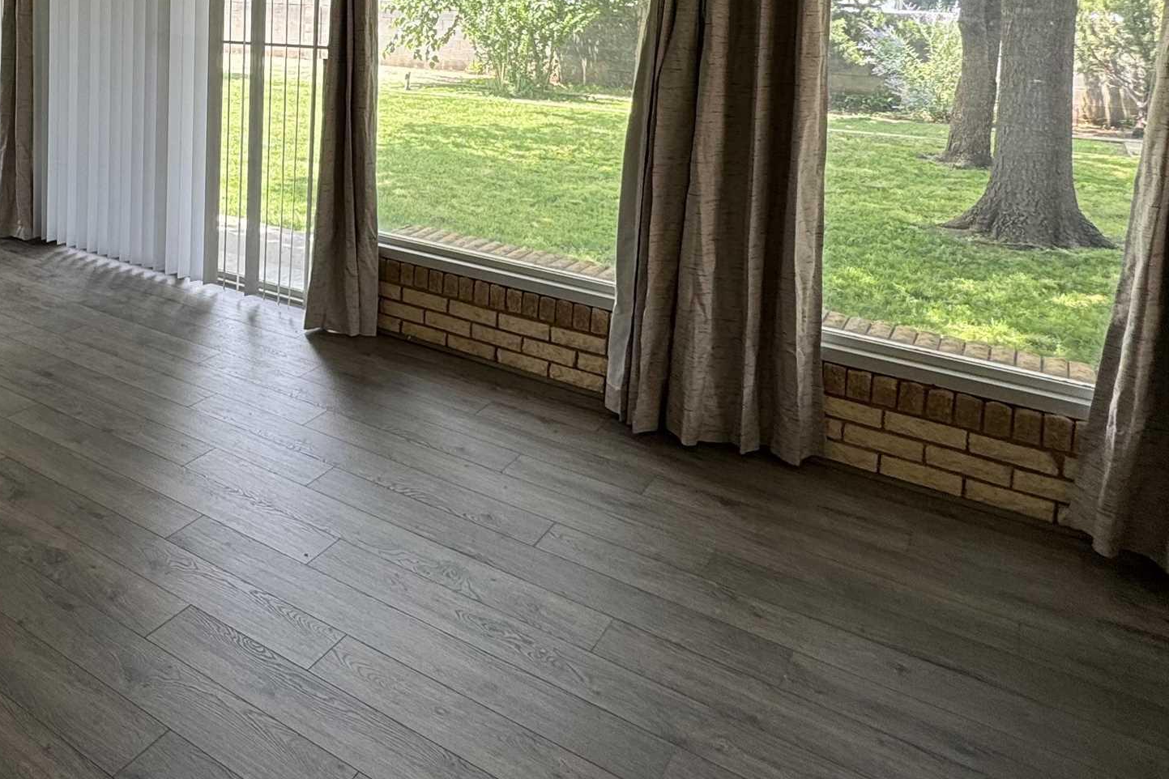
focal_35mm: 31
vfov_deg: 39.0
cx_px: 210
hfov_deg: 55.4
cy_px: 60
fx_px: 1007
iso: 40
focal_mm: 2.22
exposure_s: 1/110
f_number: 2.2
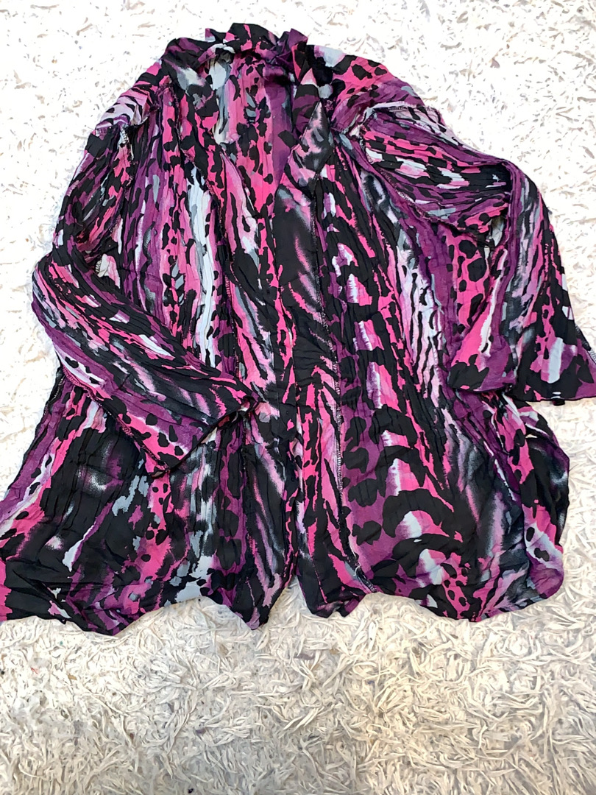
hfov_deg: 53.1
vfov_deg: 67.3
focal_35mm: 26
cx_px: 298
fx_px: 597
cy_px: 398
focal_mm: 4.25
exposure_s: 1/100
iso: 125
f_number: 1.8
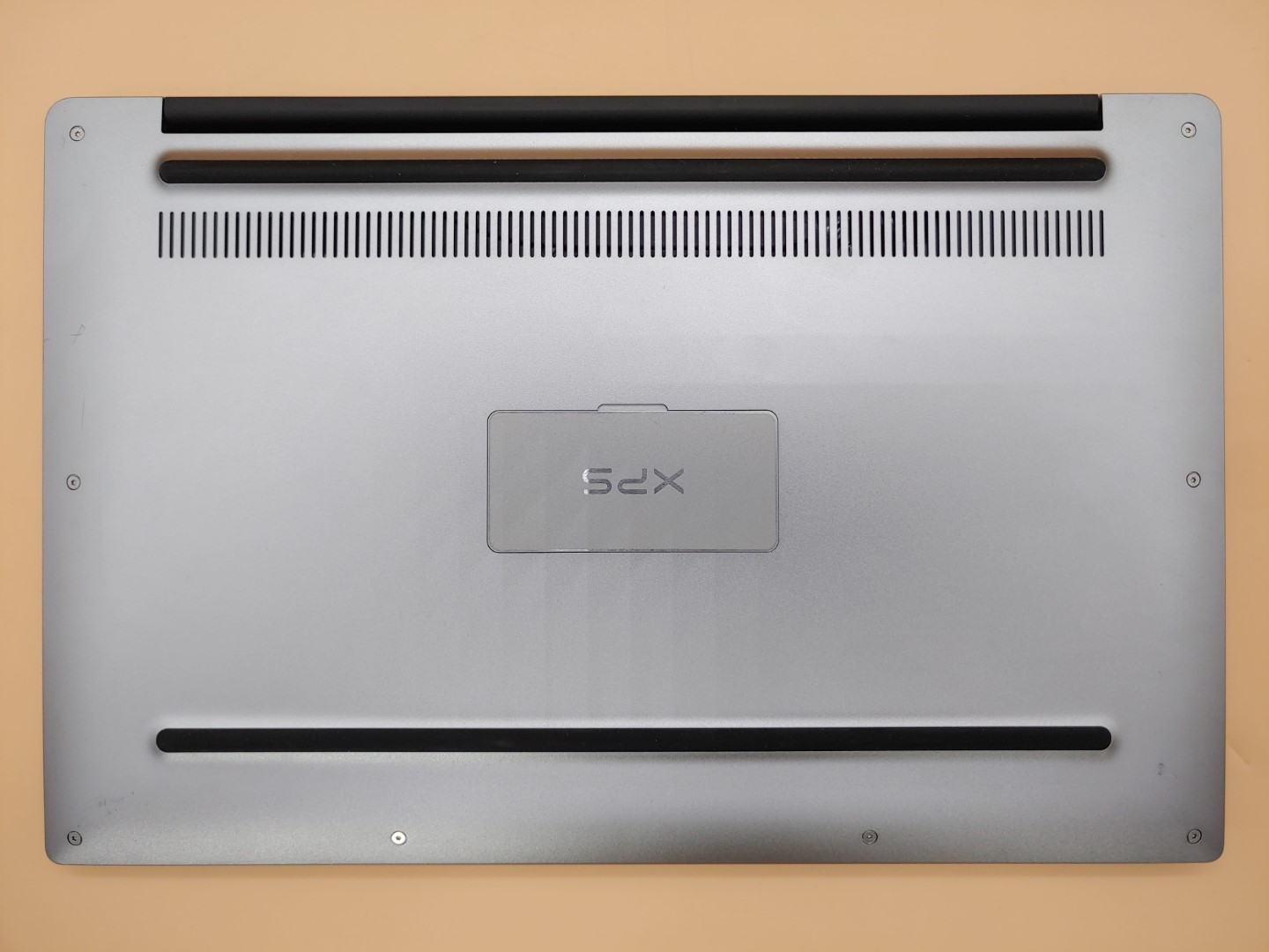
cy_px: 476
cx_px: 634
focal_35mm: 26
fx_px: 953
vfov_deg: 53.1
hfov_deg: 67.3
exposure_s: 1/85
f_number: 1.8
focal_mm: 4.36
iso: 50
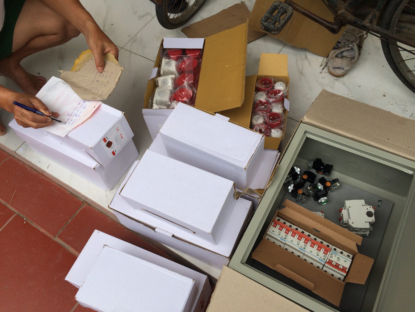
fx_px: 348
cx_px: 208
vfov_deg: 48.2
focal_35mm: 29
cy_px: 156
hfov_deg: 61.7
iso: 32
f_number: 2.2
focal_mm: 4.15
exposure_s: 1/1140
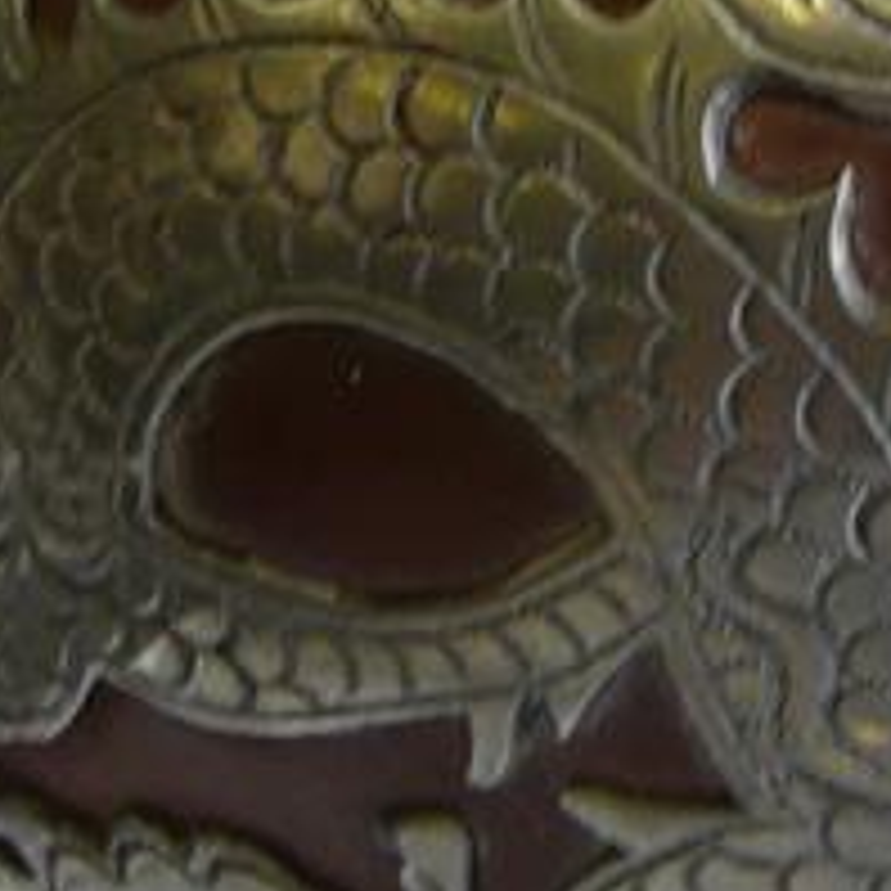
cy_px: -162
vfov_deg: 13.3
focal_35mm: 128
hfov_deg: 13.2
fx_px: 3727
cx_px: 1120
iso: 100
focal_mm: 4.6
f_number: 2.8
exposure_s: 1/30
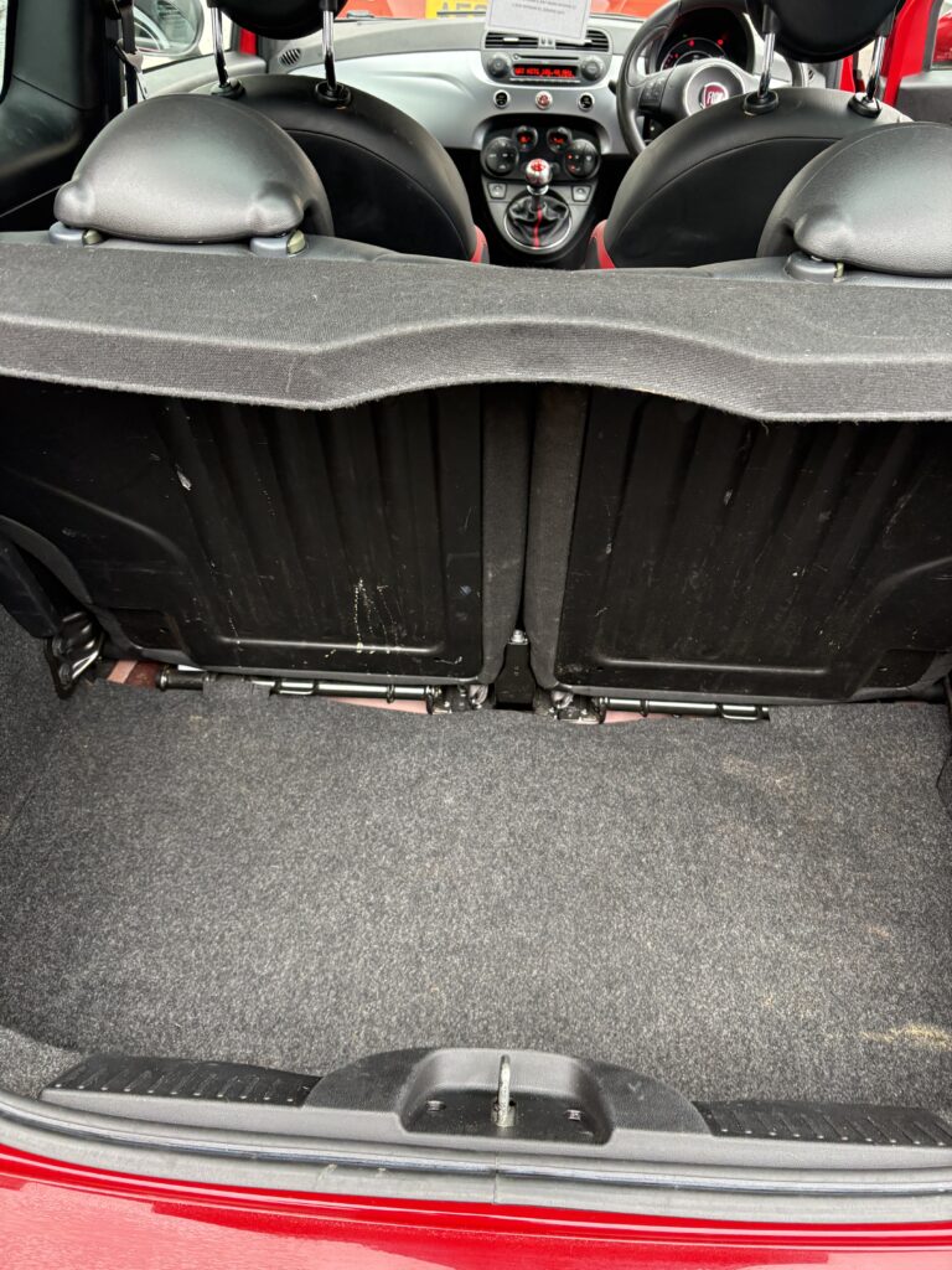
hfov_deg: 53.1
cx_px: 476
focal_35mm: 26
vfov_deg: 67.3
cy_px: 635
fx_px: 953
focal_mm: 5.96
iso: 125
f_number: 1.6
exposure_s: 1/75
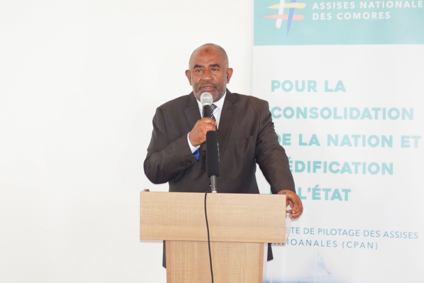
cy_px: 142
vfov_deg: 6.5
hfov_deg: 9.8
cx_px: 212
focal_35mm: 210
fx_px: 2473
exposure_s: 1/60
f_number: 5
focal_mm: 140
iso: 1100
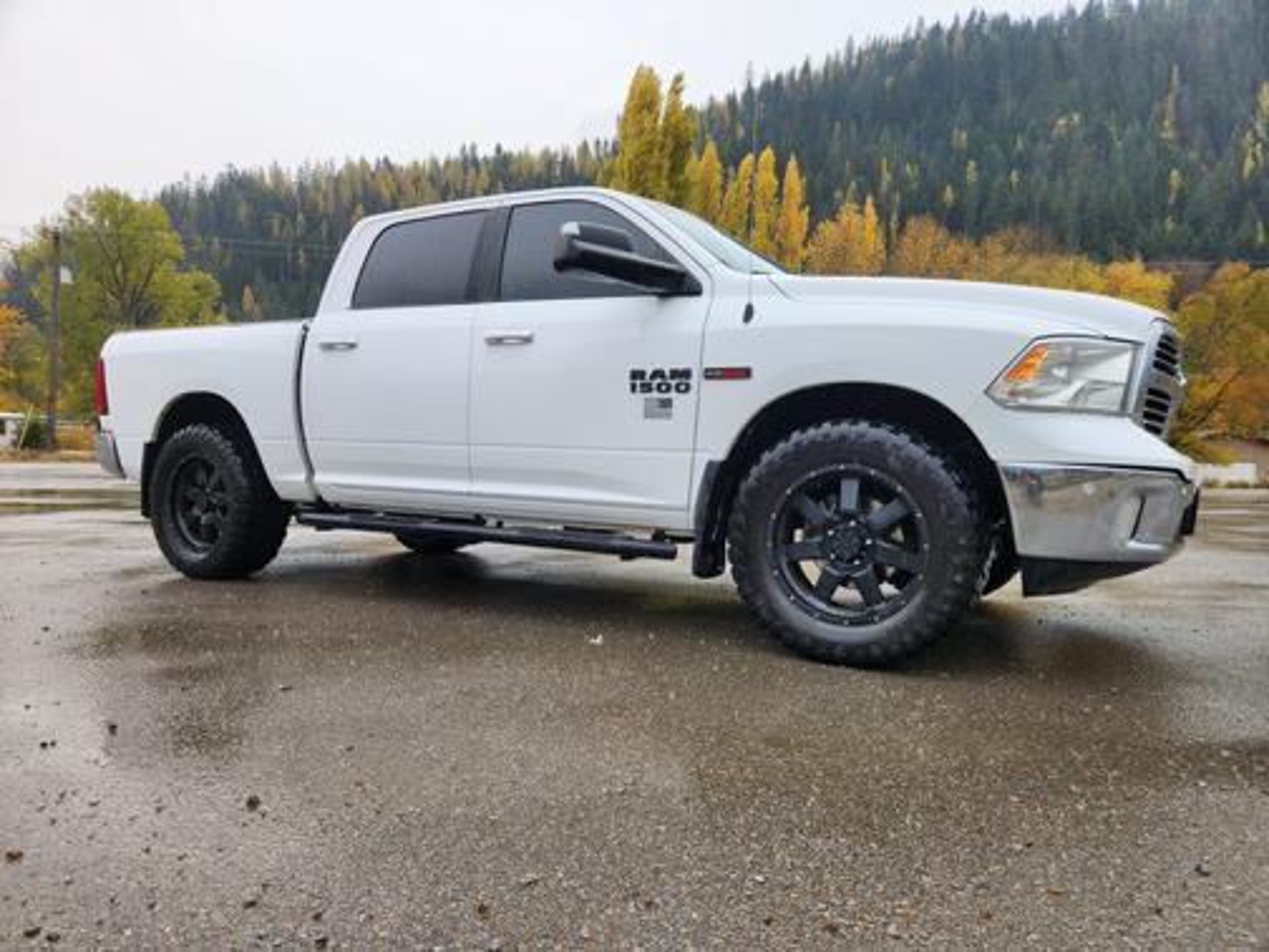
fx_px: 843
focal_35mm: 23
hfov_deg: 73.9
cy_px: 476
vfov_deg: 58.9
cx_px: 634
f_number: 1.8
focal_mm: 5.4
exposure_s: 1/406
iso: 20
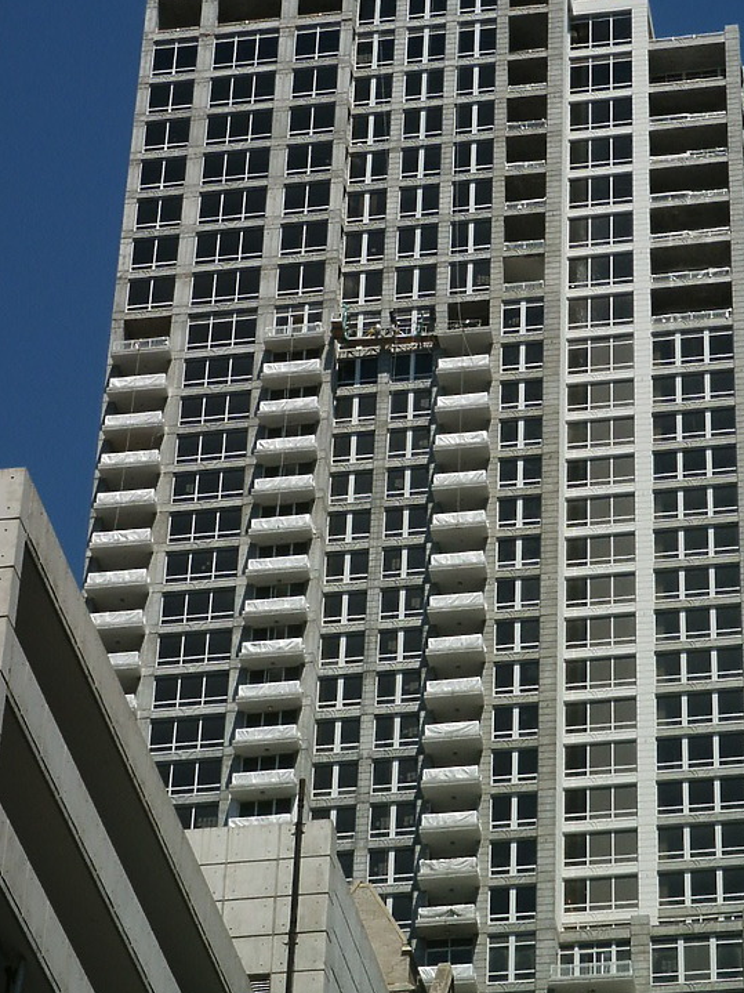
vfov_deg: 15.3
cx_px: 463
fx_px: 3698
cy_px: 396
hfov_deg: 11.5
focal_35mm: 129
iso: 64
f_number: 8
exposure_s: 1/350
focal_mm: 21.03
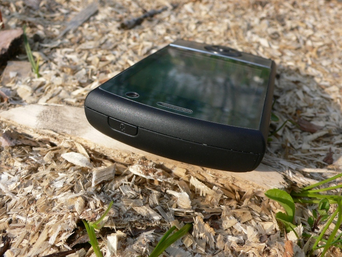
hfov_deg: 54.0
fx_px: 336
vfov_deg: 41.8
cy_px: 128
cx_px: 171
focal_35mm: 34
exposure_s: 1/320
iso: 80
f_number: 4
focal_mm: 6.3
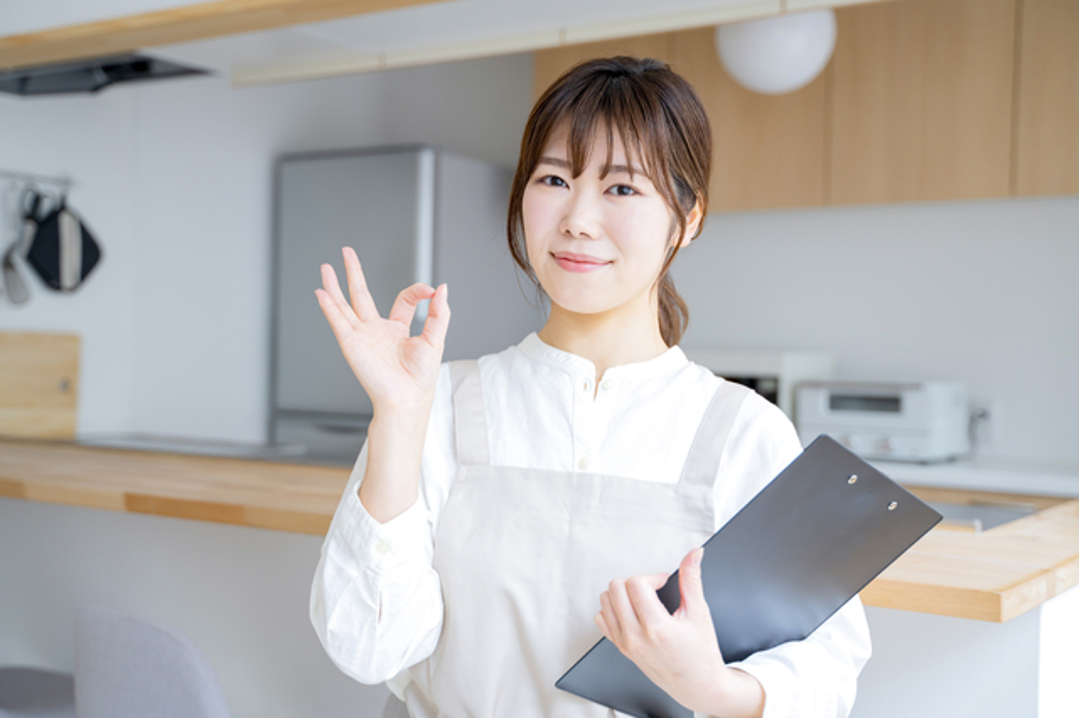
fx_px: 1348
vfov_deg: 29.8
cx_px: 540
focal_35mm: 45
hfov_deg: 43.6
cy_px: 359
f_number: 2.8
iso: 320
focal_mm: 45
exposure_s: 1/160
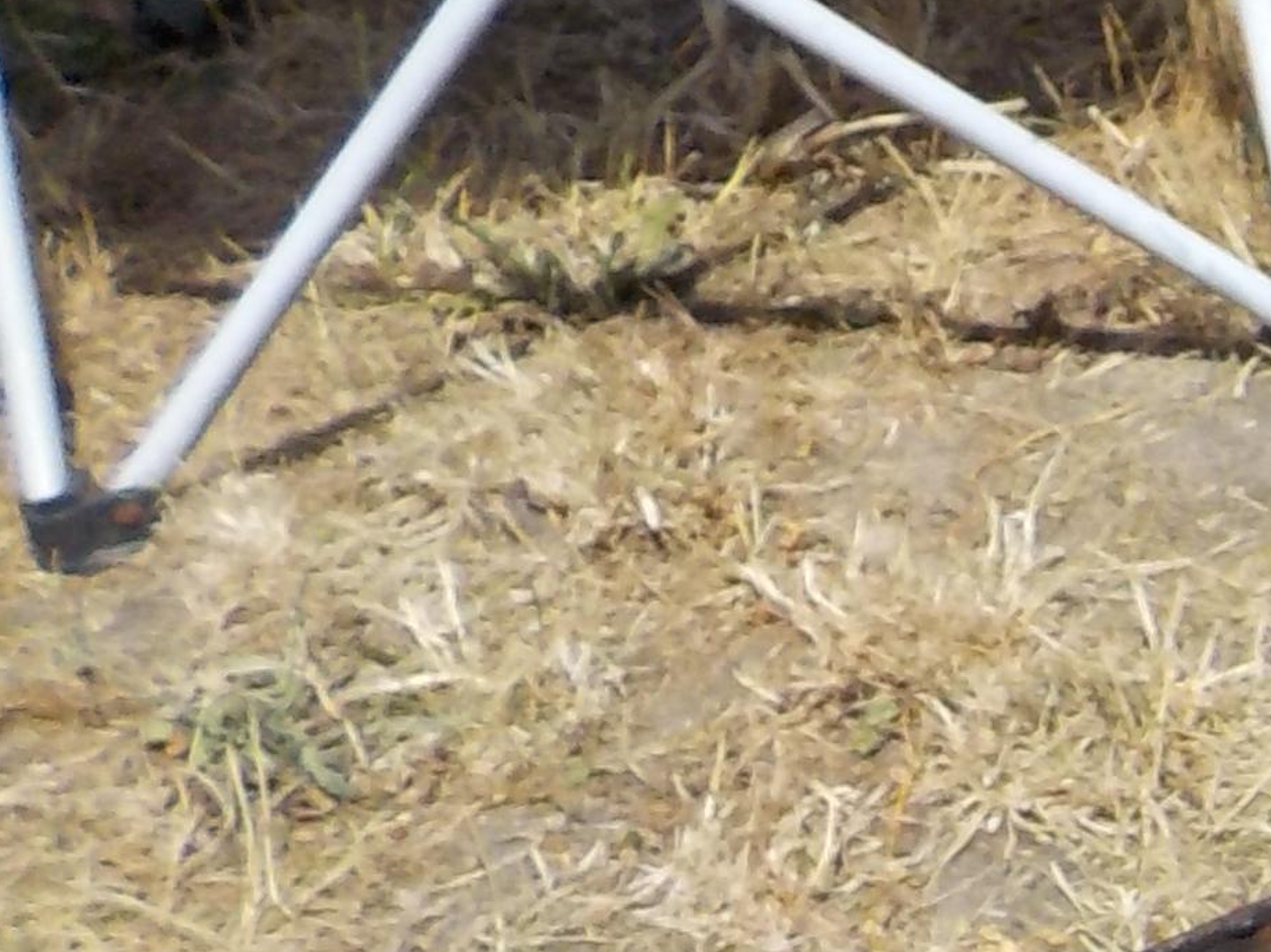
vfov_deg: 10.8
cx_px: 2687
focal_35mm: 136
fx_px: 4992
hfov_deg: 12.5
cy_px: 821
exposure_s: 1/1250
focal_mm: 4.1
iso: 125
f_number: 3.3
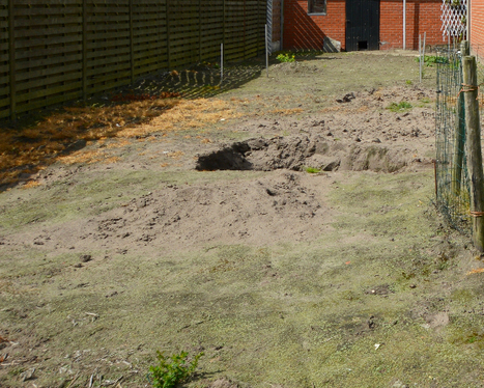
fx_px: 817
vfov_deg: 25.4
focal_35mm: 57
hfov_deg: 26.7
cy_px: 1
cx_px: 662
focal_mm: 14
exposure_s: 1/320
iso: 100
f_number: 9
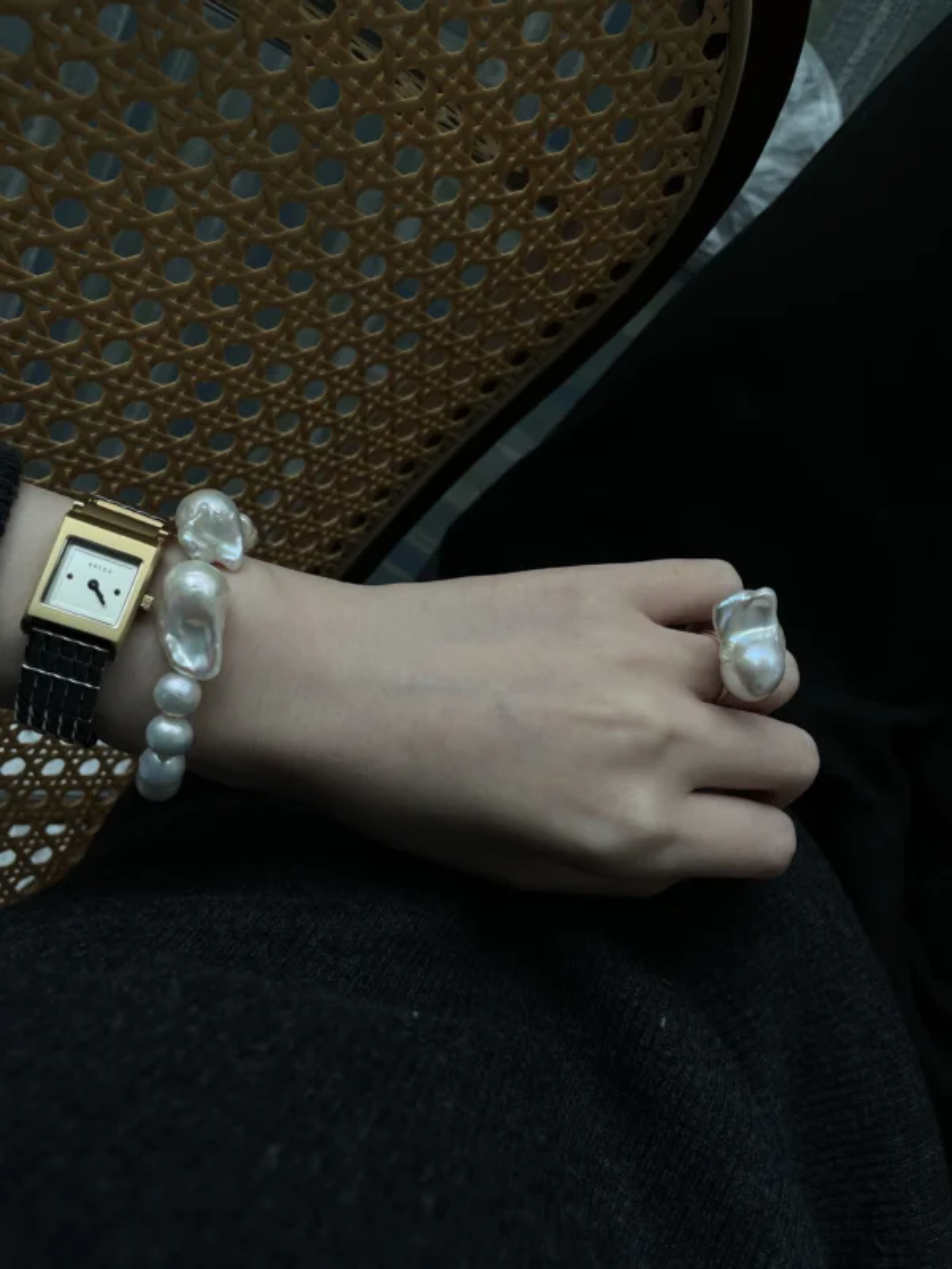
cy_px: 634
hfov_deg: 53.1
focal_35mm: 26
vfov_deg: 67.3
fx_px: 953
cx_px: 476
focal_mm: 4.2
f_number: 1.6
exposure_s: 1/109
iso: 125
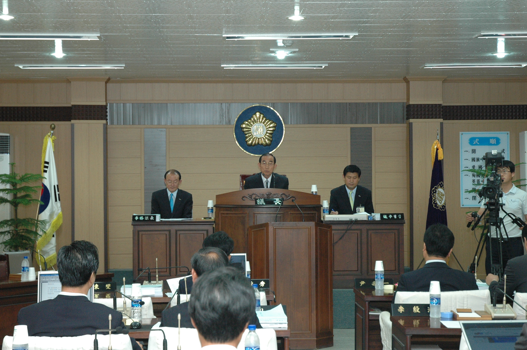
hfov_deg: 27.0
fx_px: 1097
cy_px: 175
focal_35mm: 75
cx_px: 262
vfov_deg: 18.2
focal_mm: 46
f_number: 4.5
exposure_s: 1/60
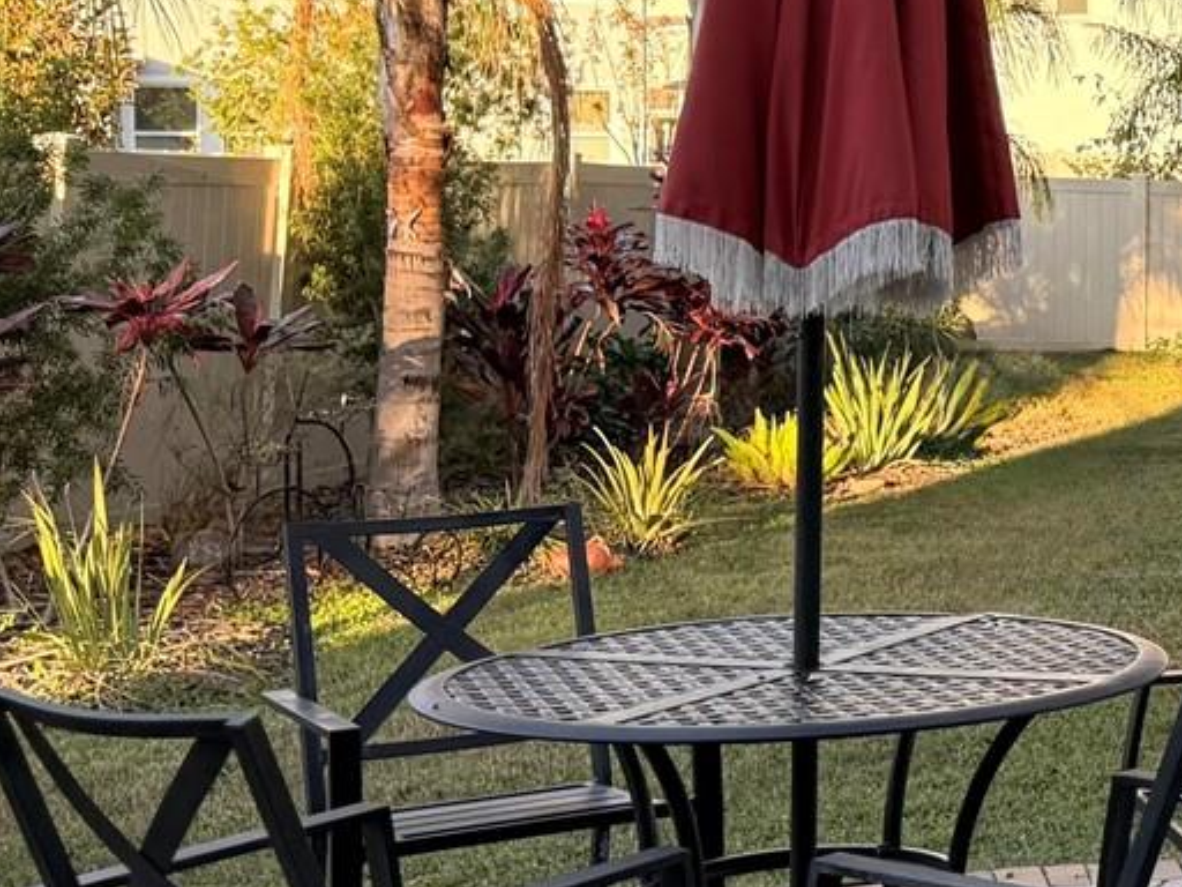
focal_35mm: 75
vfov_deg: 19.5
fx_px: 2561
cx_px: 1771
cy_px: 189
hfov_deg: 21.7
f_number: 1.78
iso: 100
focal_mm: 6.76
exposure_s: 1/742
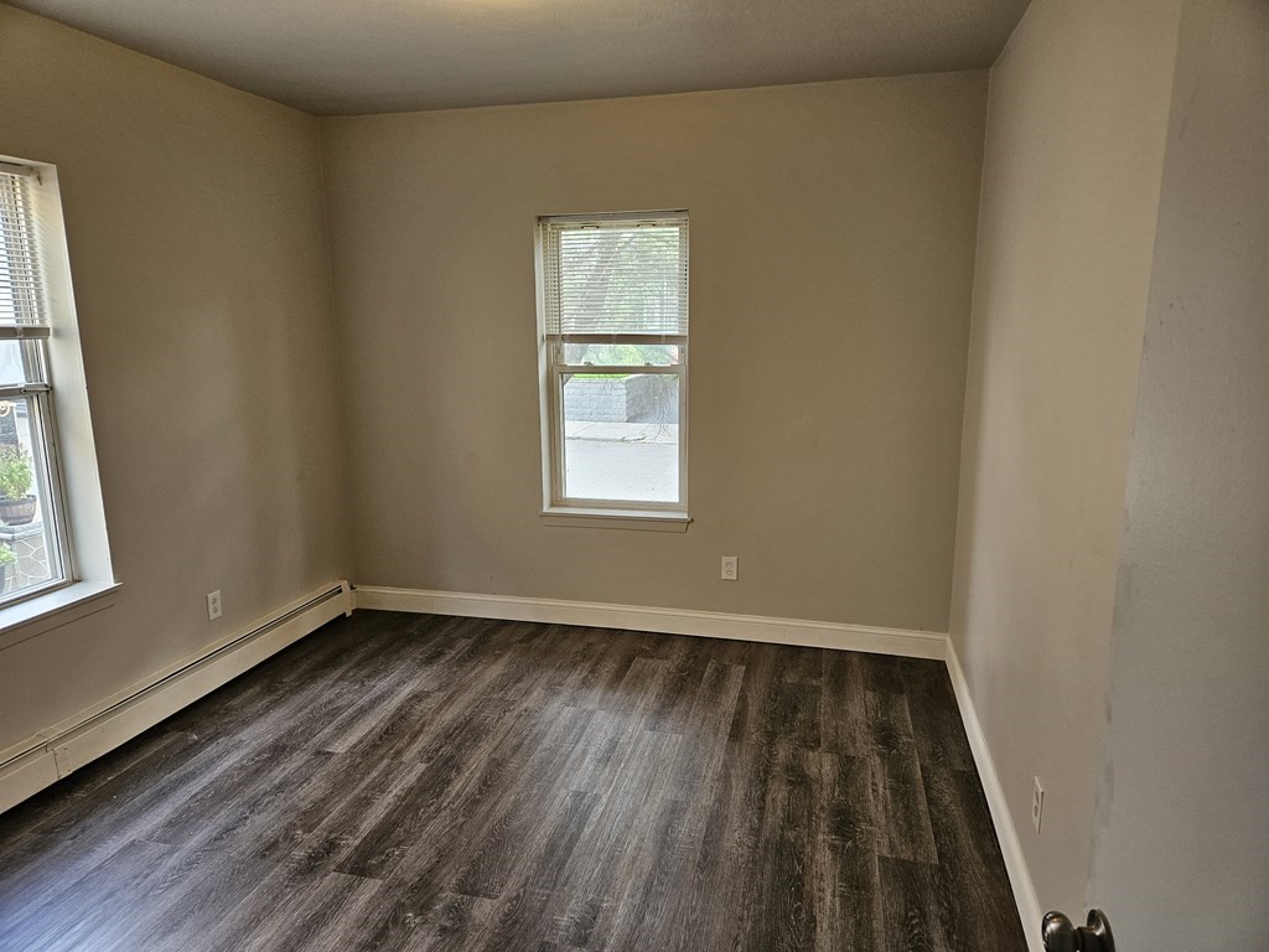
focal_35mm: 23
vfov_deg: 58.9
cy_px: 476
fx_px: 843
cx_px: 634
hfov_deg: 73.9
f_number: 1.8
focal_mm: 5.4
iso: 250
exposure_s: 1/120
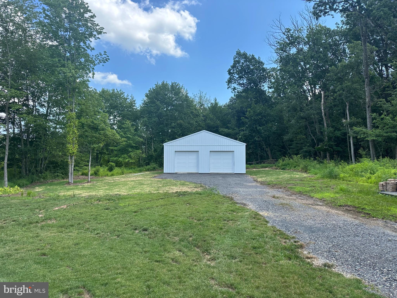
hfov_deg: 71.6
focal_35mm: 24
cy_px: 149
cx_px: 198
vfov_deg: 56.8
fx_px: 275
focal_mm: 6.86
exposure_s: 1/1587
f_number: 1.78
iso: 80
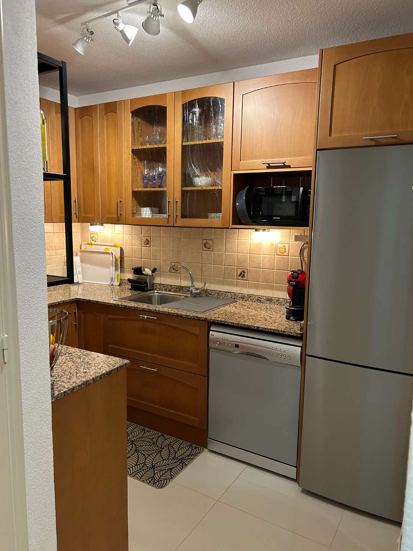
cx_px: 206
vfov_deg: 67.3
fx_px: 414
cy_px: 276
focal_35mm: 26
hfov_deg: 53.1
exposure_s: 1/50
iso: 200
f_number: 1.5
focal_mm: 5.7
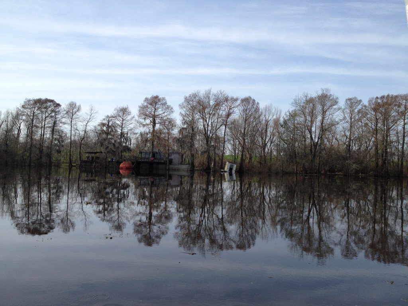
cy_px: 153
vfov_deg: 40.7
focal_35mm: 35
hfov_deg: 52.6
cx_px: 204
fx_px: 413
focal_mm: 4.28
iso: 50
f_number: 2.4
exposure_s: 1/1416
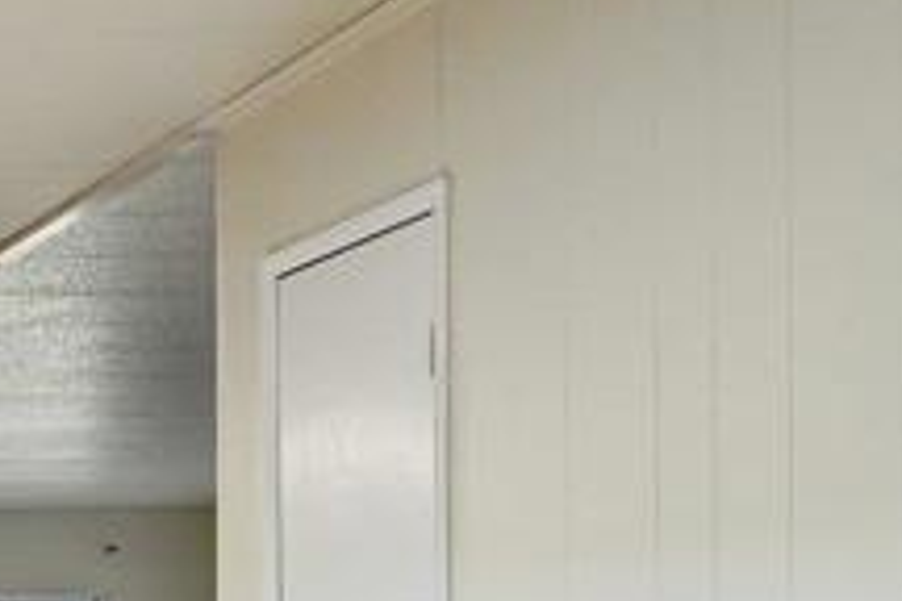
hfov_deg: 19.5
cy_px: 705
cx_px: -739
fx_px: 1904
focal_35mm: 76
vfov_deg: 17.2
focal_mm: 16
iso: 400
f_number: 8
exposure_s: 1/30
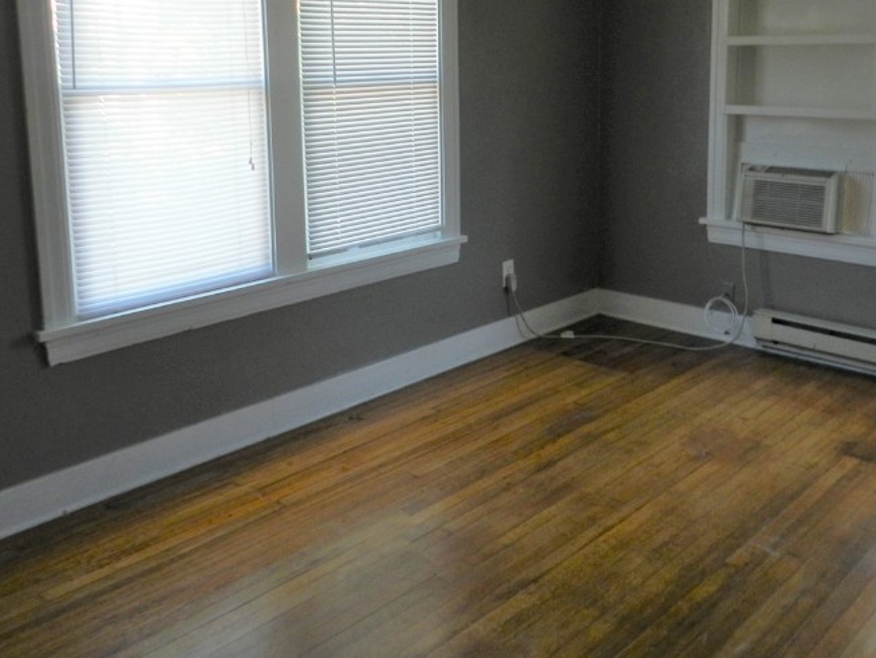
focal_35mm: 36
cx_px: 494
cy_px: 192
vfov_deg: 39.0
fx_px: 911
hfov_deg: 51.2
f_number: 3.4
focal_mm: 4
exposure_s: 1/30
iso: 160
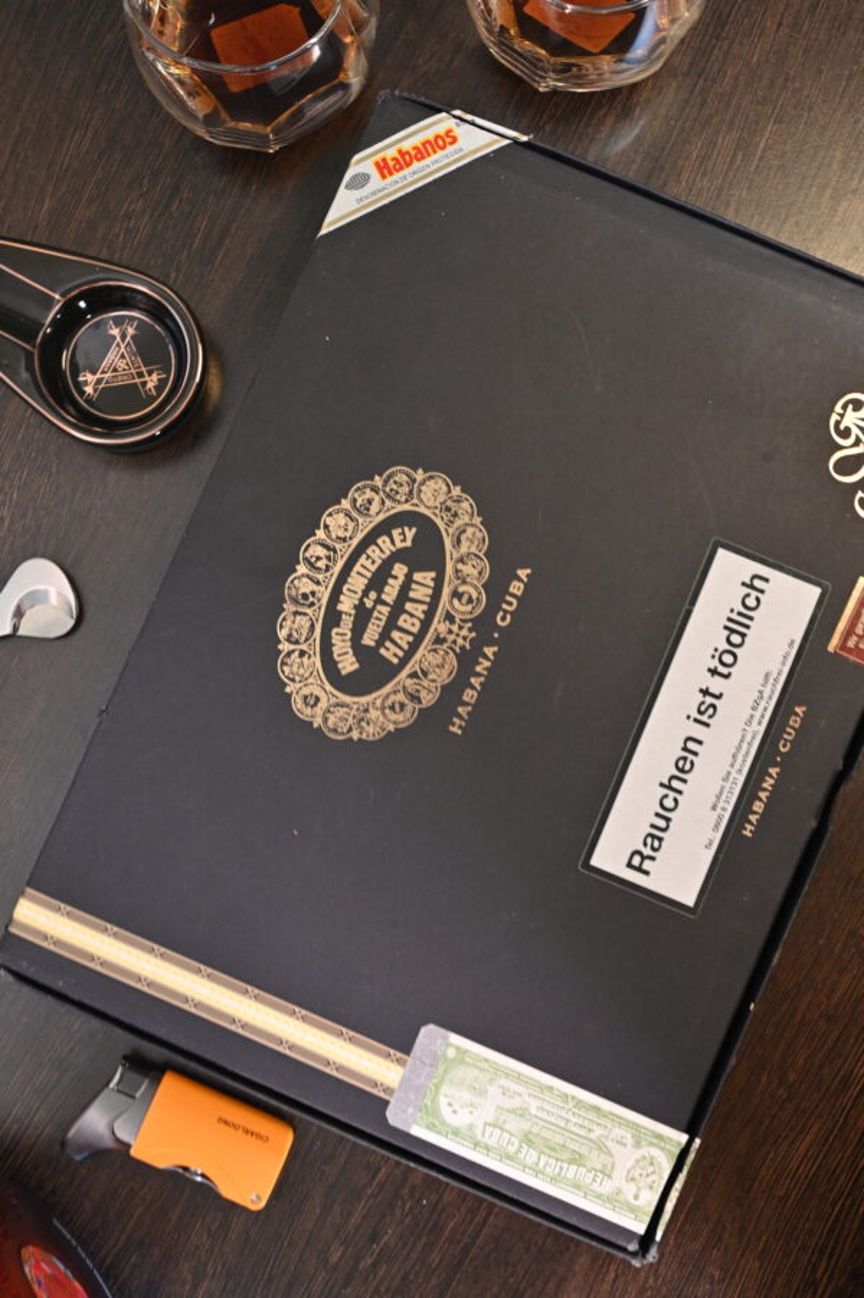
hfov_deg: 30.5
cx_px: 432
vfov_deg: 44.5
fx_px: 1586
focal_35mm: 44
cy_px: 649
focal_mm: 44
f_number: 9
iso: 1600
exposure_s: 1/13
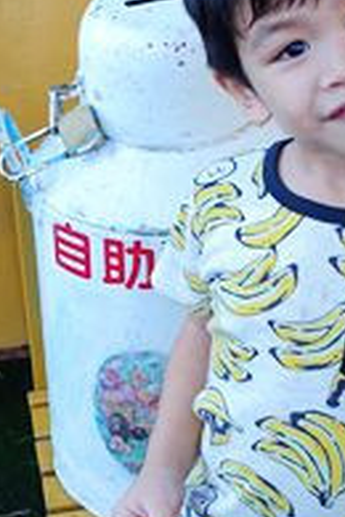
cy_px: 225
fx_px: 1150
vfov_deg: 25.3
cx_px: 171
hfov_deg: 17.1
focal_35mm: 80
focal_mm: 8.82
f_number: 2.8
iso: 125
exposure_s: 1/80
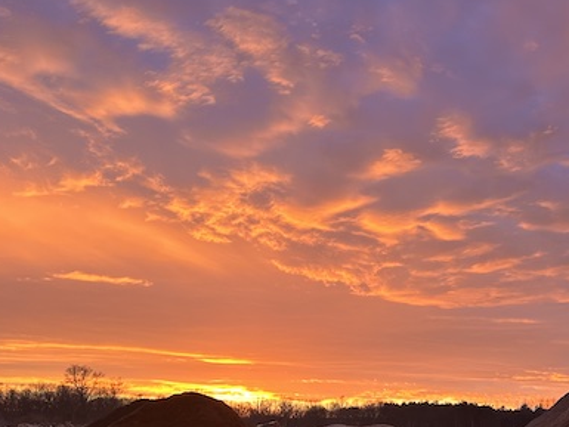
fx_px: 888
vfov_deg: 26.6
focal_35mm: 54
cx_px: 452
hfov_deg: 34.5
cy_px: 332
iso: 50
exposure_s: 1/121
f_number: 1.5
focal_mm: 5.7
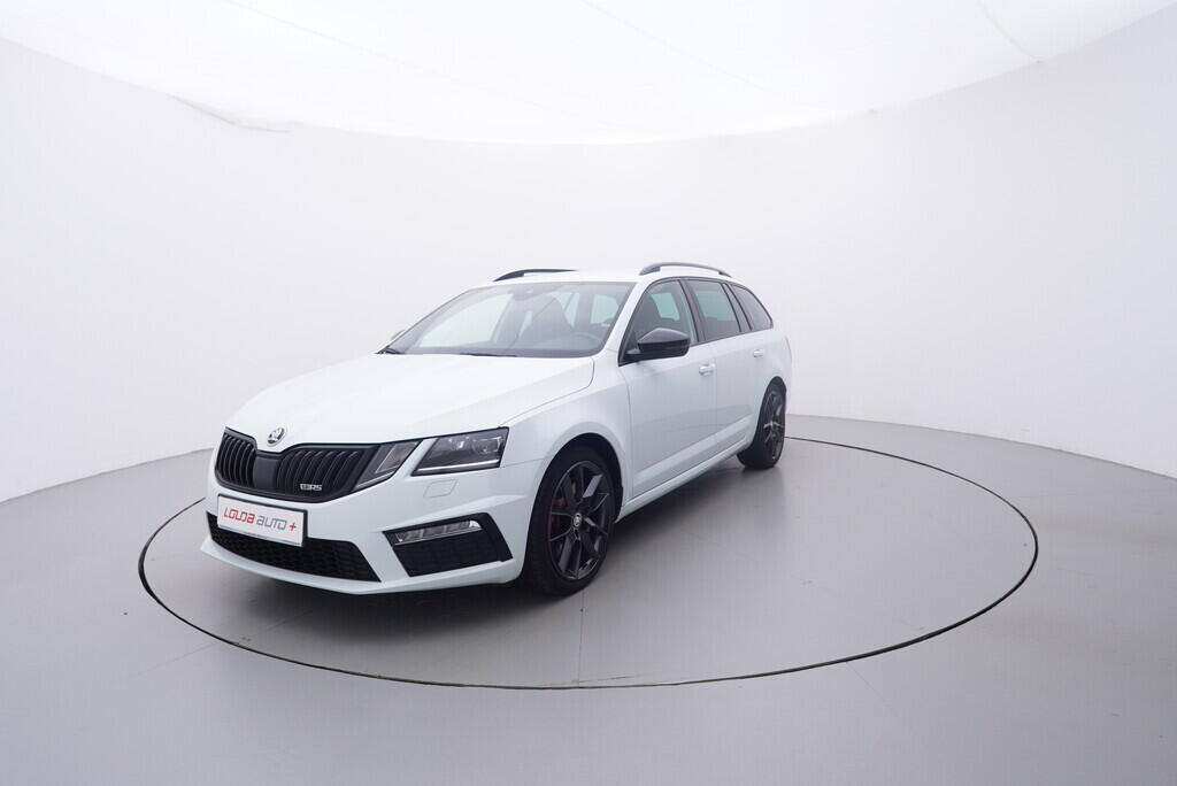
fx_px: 736
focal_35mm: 22
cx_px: 588
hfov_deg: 77.3
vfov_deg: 56.2
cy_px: 393
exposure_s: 1/80
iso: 200
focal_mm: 15
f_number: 5
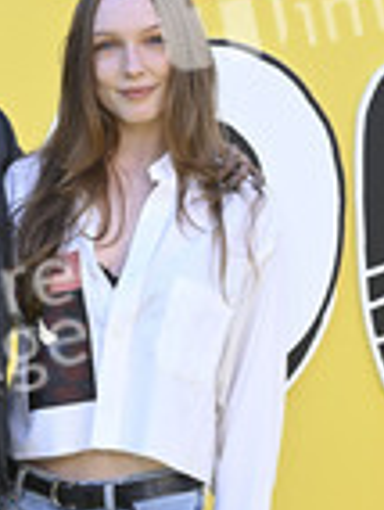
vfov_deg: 13.3
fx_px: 2153
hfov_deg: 10.1
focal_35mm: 146
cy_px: 524
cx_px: 7
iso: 640
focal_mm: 54
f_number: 7.1
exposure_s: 1/200
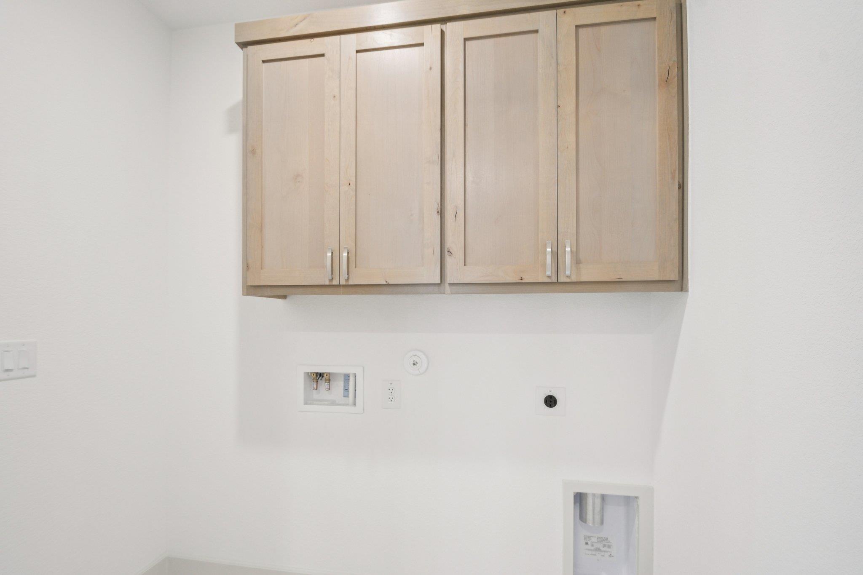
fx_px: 360
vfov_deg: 77.3
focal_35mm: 15
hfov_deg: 100.4
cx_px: 432
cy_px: 288
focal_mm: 10
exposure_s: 1/6
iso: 400
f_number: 8
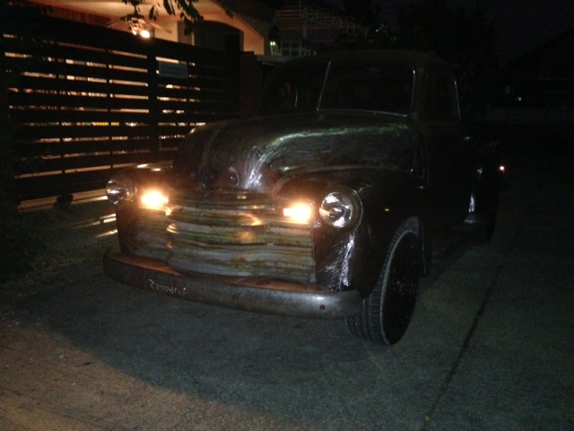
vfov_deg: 42.9
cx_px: 287
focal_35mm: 33
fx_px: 547
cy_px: 216
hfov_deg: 55.4
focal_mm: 4.13
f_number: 2.4
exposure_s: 1/16
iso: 800
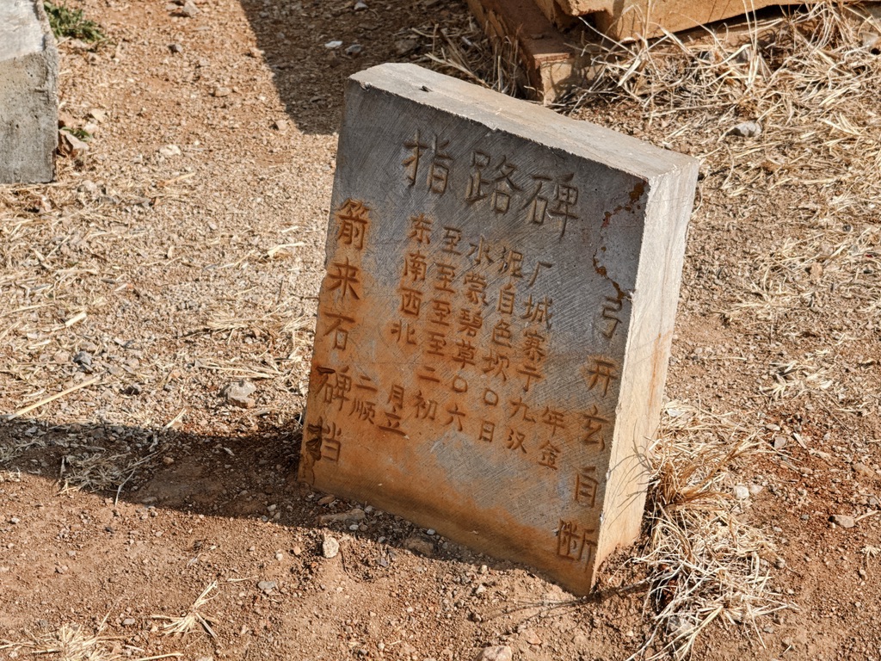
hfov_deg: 16.4
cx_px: 440
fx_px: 3054
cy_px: 330
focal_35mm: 120
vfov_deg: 12.3
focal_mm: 15.66
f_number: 2.8
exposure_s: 1/1130
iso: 50
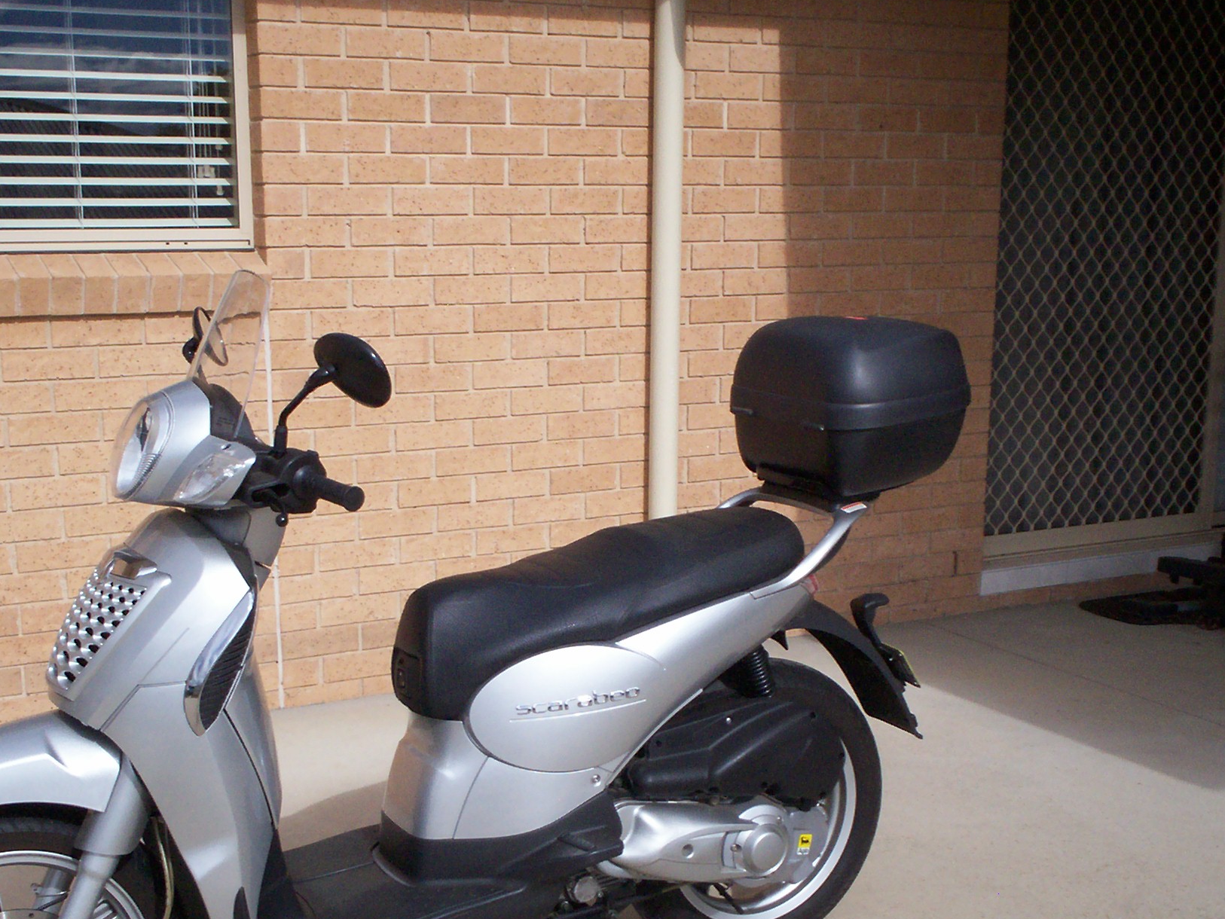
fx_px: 1805
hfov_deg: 37.4
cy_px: 543
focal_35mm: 51
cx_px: 530
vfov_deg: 28.5
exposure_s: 1/1053
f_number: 4.5
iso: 100
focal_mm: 5.9
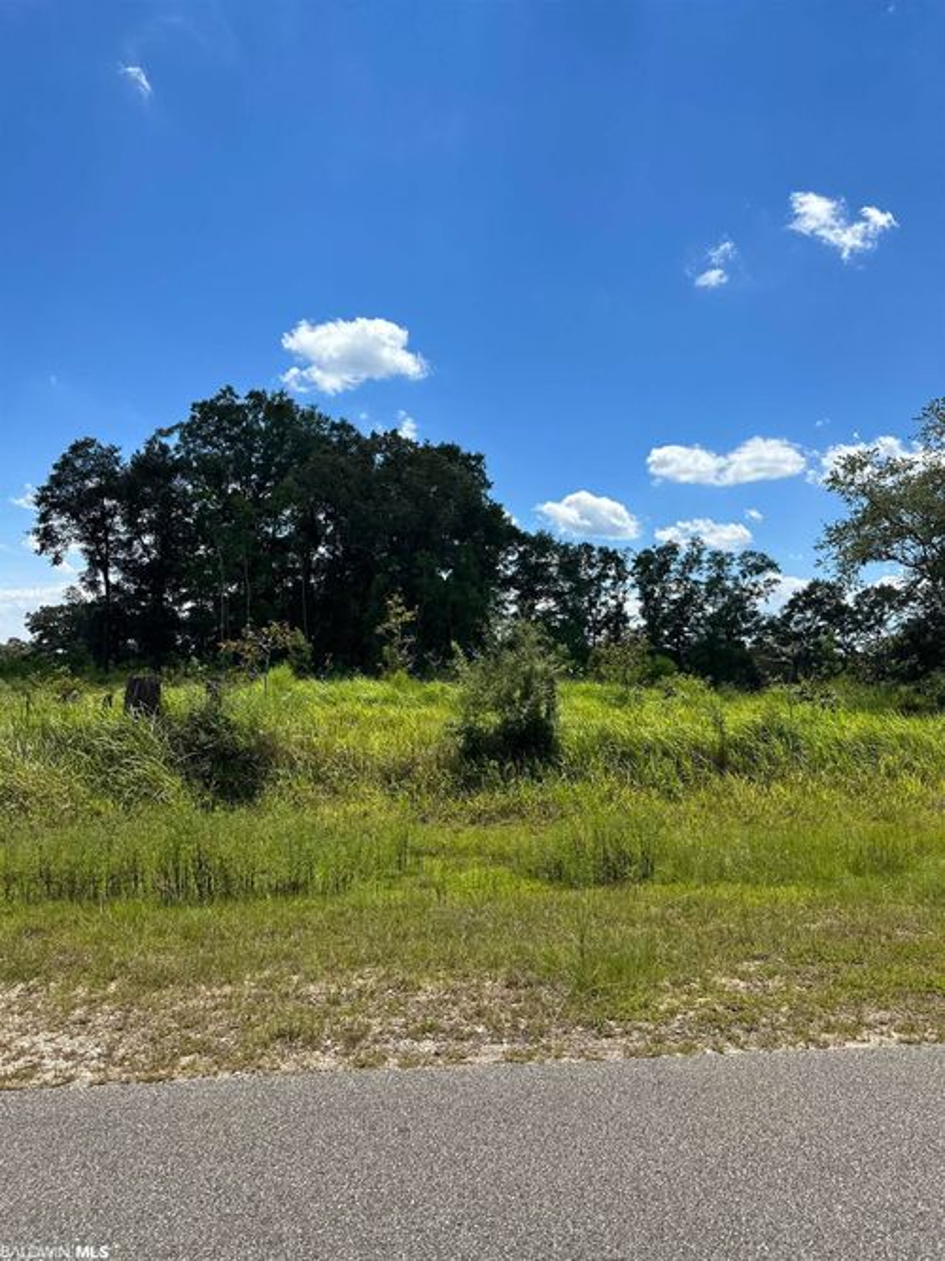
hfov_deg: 56.8
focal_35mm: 24
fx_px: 874
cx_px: 472
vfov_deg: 71.6
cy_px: 630
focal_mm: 6.86
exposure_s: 1/4762
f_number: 1.78
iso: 80
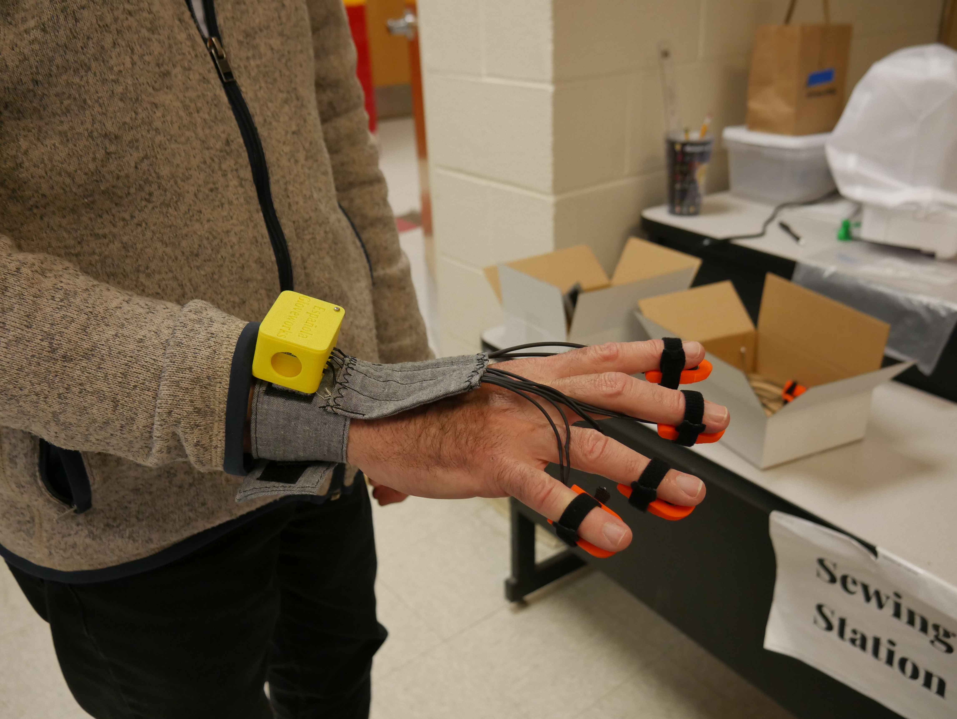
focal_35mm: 30
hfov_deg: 59.9
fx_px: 830
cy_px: 360
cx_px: 478
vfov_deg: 46.8
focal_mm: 15
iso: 1250
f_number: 3.6
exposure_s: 1/125
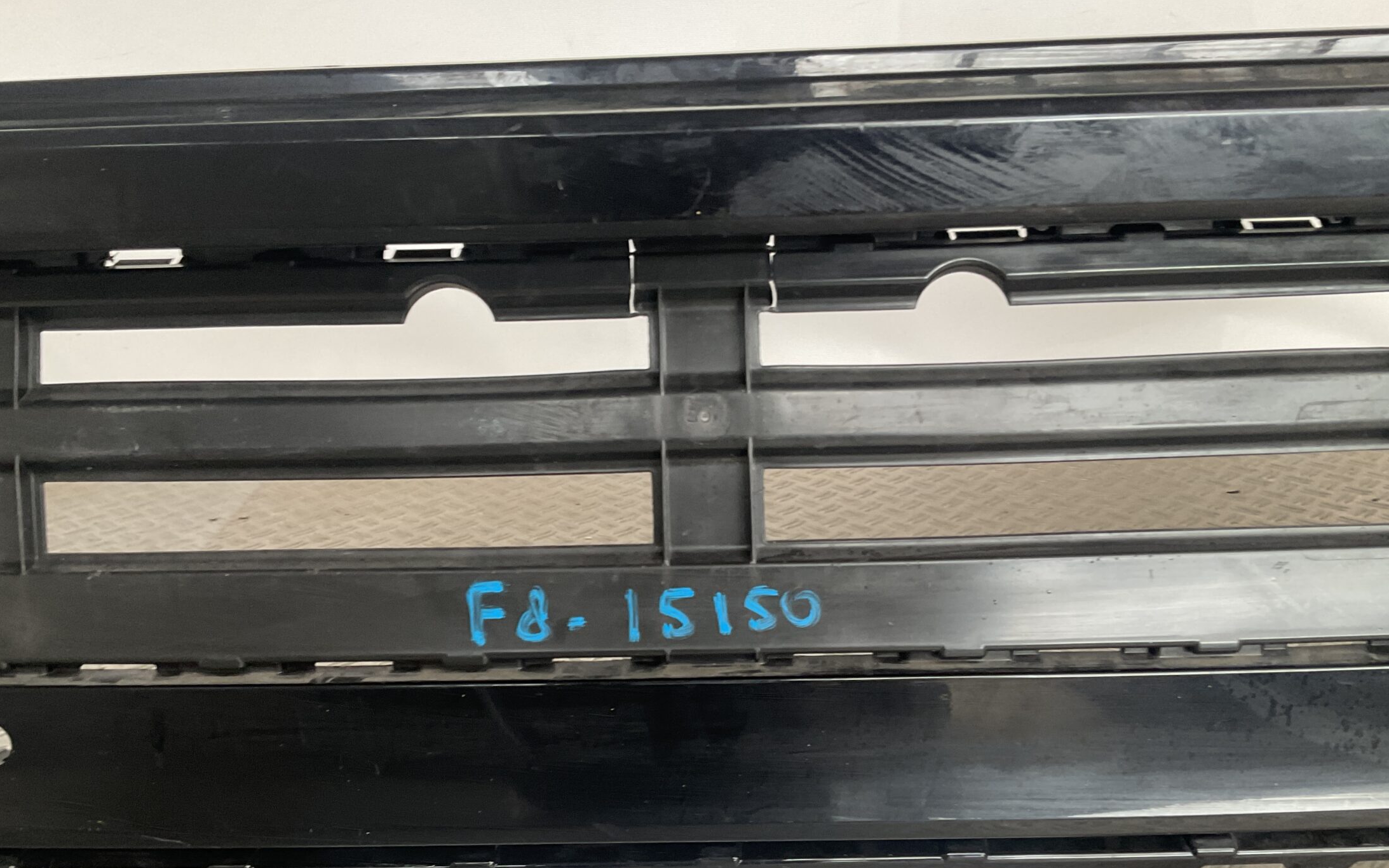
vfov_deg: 35.1
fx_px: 1363
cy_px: 556
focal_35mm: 36
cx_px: 670
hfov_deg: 54.0
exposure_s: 1/120
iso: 64
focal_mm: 3
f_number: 1.8
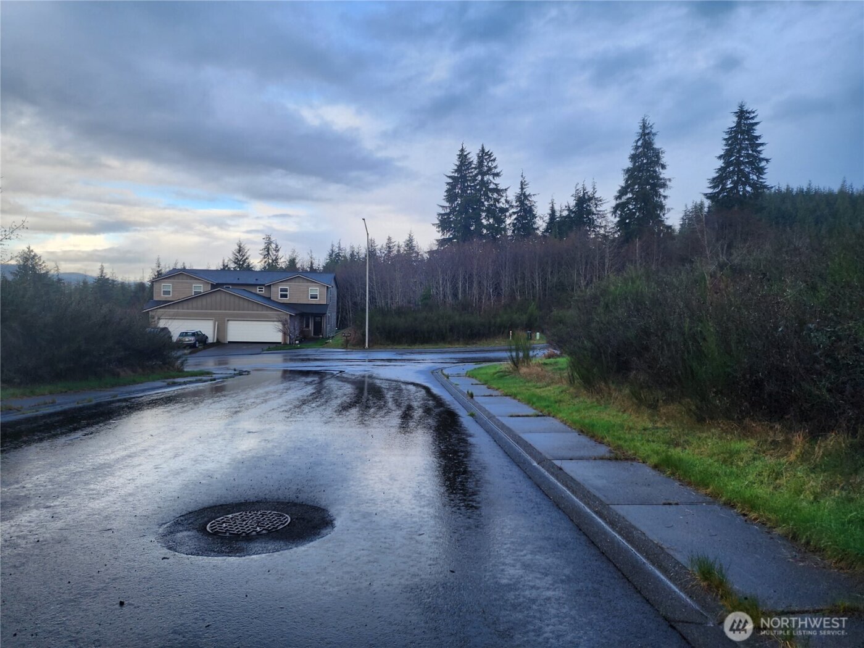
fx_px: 574
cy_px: 324
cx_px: 432
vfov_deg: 58.9
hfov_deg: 73.9
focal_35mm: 23
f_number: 1.8
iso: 20
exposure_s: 1/180
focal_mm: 6.4
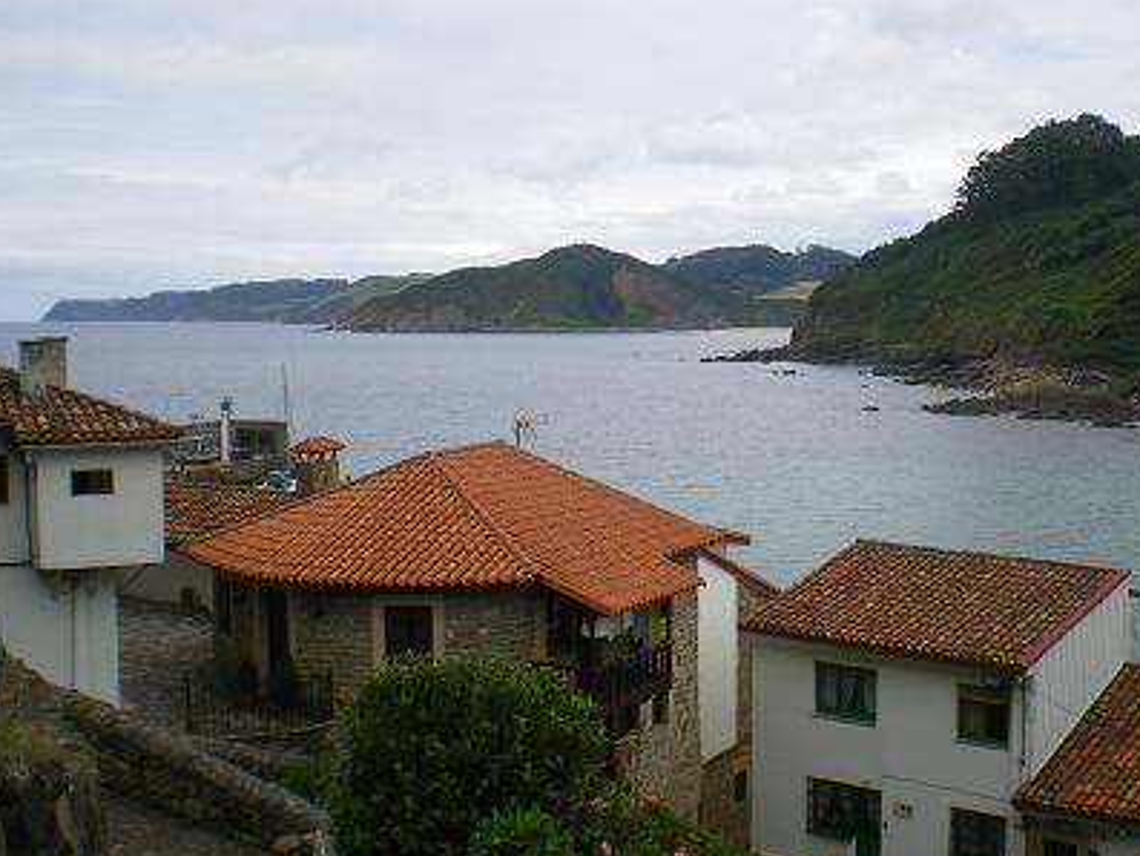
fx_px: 1614
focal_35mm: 49
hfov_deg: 38.6
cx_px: 721
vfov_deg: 29.7
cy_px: 431
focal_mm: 6.3
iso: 64
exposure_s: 1/400
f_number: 4.6
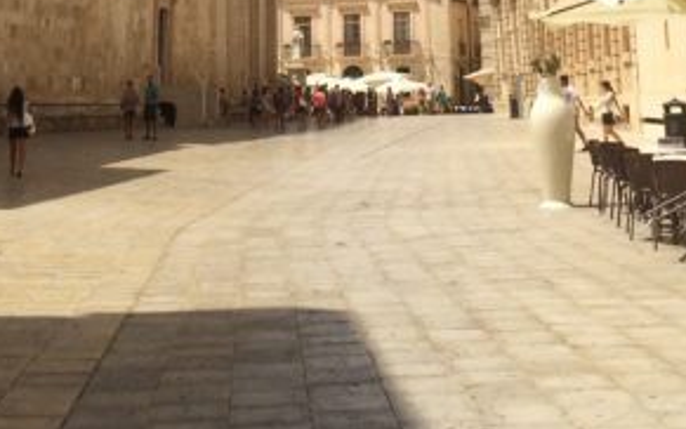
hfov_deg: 24.6
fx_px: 1571
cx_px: 290
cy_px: -226
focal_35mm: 84
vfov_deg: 14.4
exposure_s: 1/3425
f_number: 2.2
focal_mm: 4.12
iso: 40
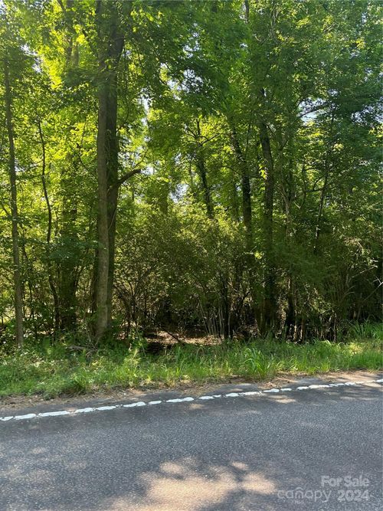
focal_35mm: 26
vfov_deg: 67.3
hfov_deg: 53.0
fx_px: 384
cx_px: 192
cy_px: 256
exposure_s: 1/121
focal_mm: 5.96
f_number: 1.6
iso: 40
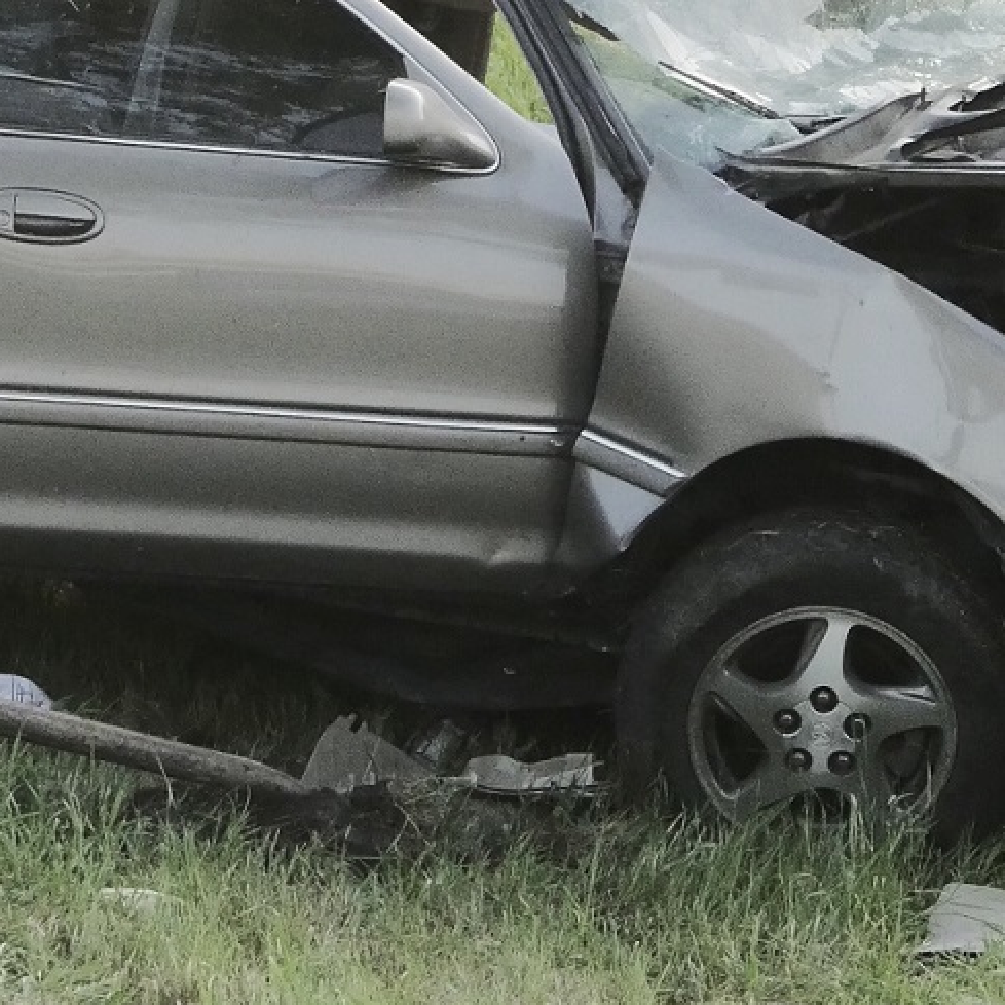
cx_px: 173
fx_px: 21909
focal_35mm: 667
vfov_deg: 2.6
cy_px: 237
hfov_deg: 2.6
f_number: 7.1
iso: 3200
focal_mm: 100
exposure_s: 1/640
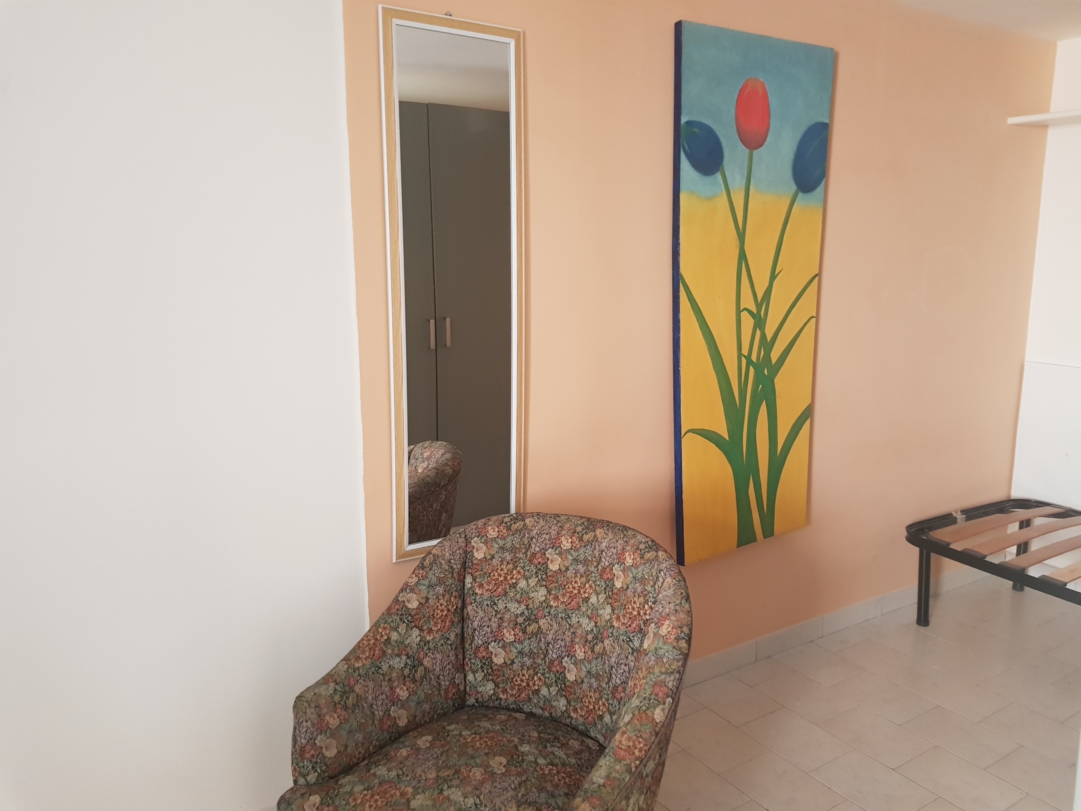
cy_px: 406
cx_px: 540
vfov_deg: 53.1
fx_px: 812
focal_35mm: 26
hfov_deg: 67.3
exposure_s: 1/12
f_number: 1.7
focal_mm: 4.2
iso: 200
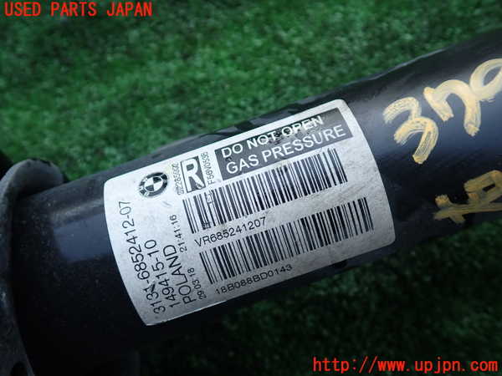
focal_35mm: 30
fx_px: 435
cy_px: 188
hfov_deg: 60.0
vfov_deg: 46.8
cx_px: 251
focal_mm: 5.4
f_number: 2.3
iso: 100
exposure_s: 1/80
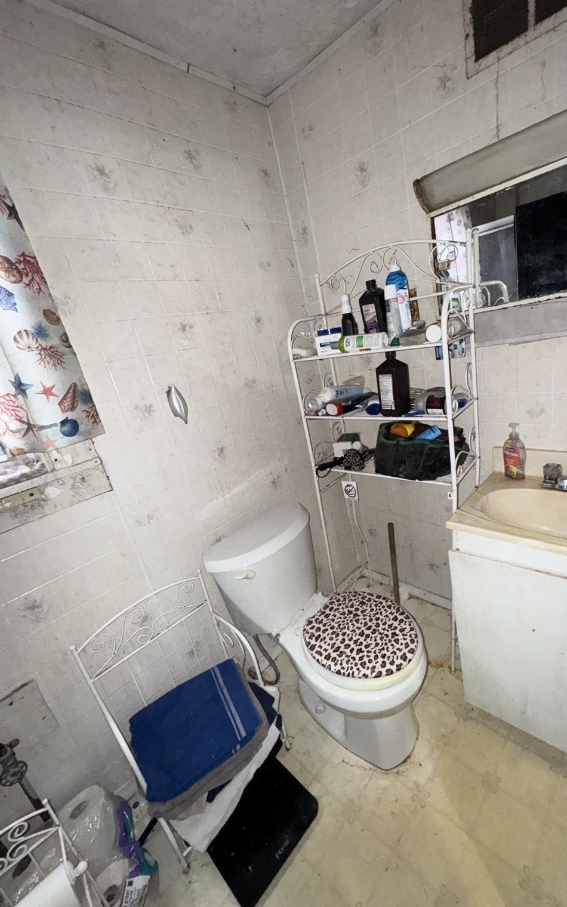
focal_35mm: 15
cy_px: 454
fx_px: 371
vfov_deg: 101.5
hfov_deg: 74.1
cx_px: 336
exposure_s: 1/40
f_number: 2.2
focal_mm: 2.22
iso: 160
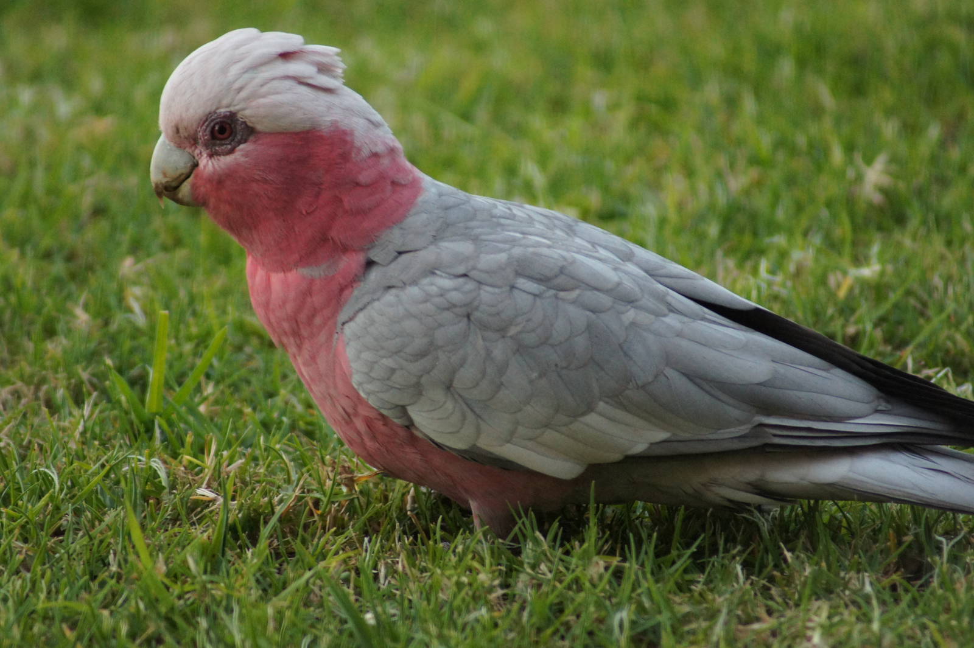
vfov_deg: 3.1
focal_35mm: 450
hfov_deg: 4.6
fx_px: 12168
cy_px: 324
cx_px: 487
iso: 1600
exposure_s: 1/125
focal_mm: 300
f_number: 5.6
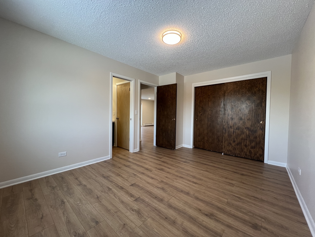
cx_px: 158
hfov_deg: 106.2
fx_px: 118
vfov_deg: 89.9
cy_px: 118
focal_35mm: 13
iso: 160
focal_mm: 1.57
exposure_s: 1/120
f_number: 1.8
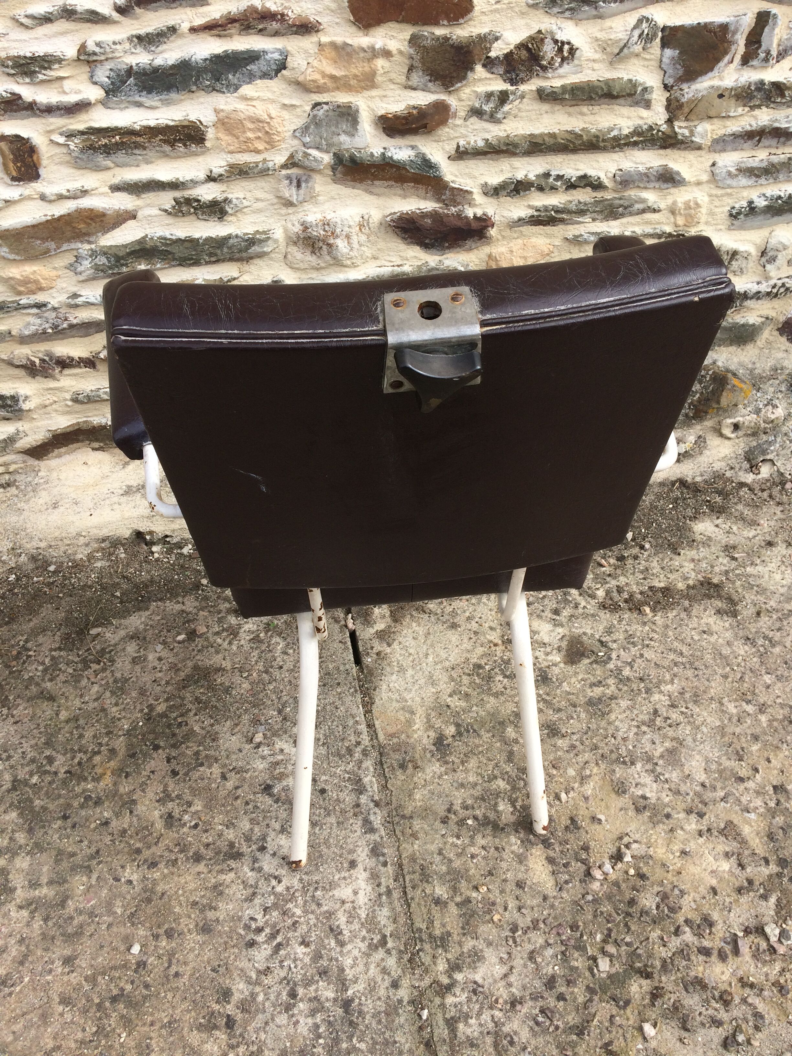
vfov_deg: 61.7
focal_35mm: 29
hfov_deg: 48.2
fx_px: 885
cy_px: 528
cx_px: 396
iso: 32
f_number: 2.2
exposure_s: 1/1026
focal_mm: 4.15
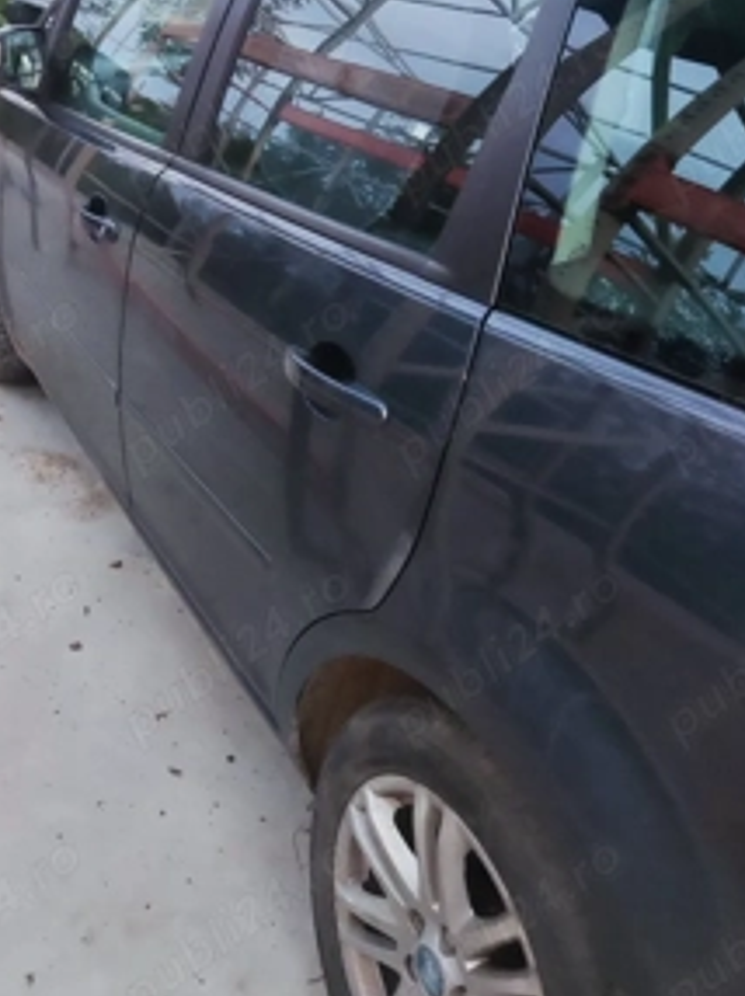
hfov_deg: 40.5
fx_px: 1006
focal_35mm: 35
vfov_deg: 52.5
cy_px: 425
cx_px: 306
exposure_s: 1/33
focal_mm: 4.71
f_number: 1.79
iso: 431
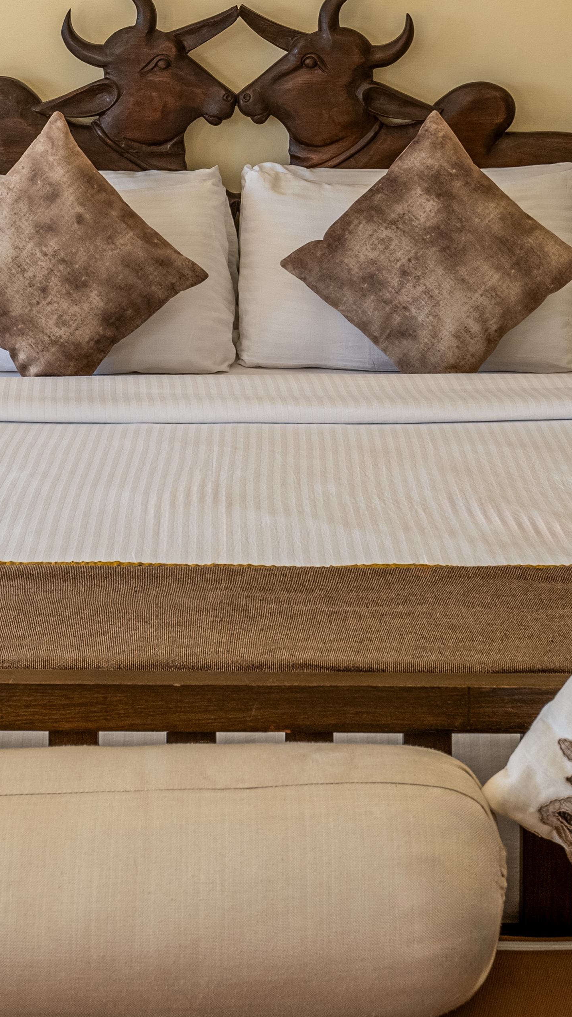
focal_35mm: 69
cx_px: 222
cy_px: 2
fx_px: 1860
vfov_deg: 28.7
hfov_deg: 17.5
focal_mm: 28
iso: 640
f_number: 7.1
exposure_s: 1/500
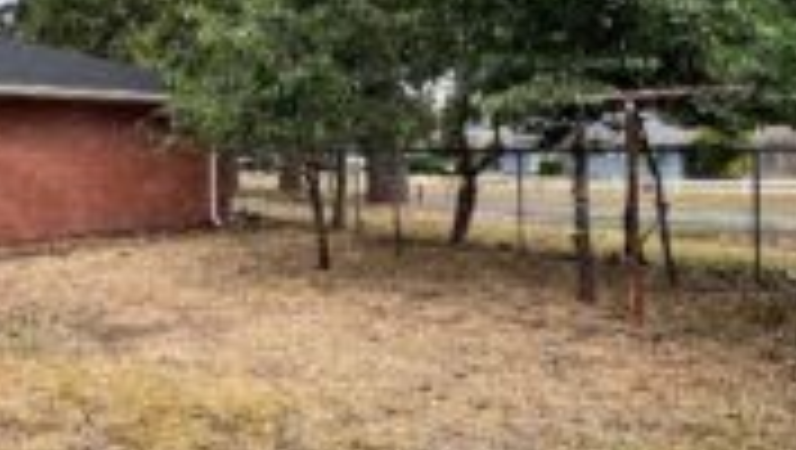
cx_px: 144
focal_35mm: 32
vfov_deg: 36.4
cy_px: 148
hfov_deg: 56.0
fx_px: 676
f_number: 1.8
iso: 32
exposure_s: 1/342
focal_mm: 1.57
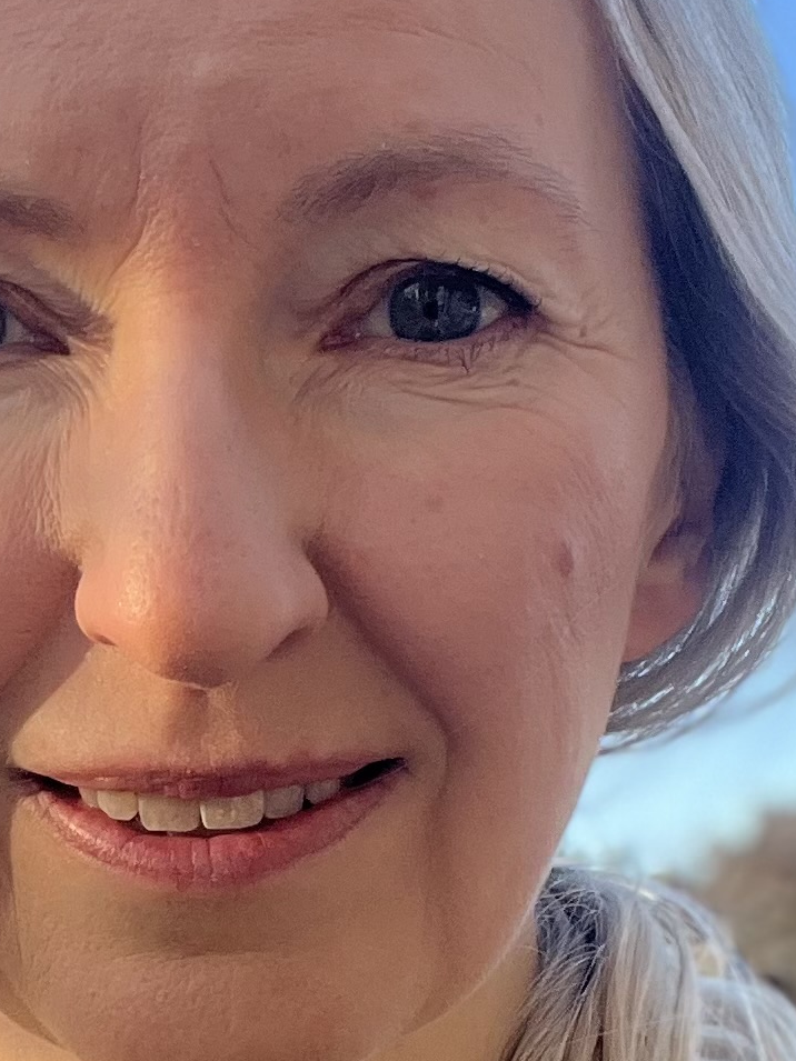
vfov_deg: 20.0
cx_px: 103
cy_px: 865
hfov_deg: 15.1
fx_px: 2975
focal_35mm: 97
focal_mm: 2.71
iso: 50
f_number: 2.2
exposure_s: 1/162
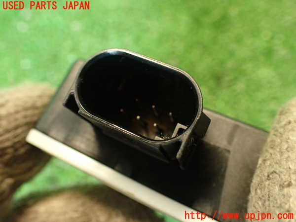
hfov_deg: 56.8
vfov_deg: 44.2
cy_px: 111
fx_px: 274
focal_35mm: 32
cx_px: 148
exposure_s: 1/30
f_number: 2.4
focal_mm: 5.79
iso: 640
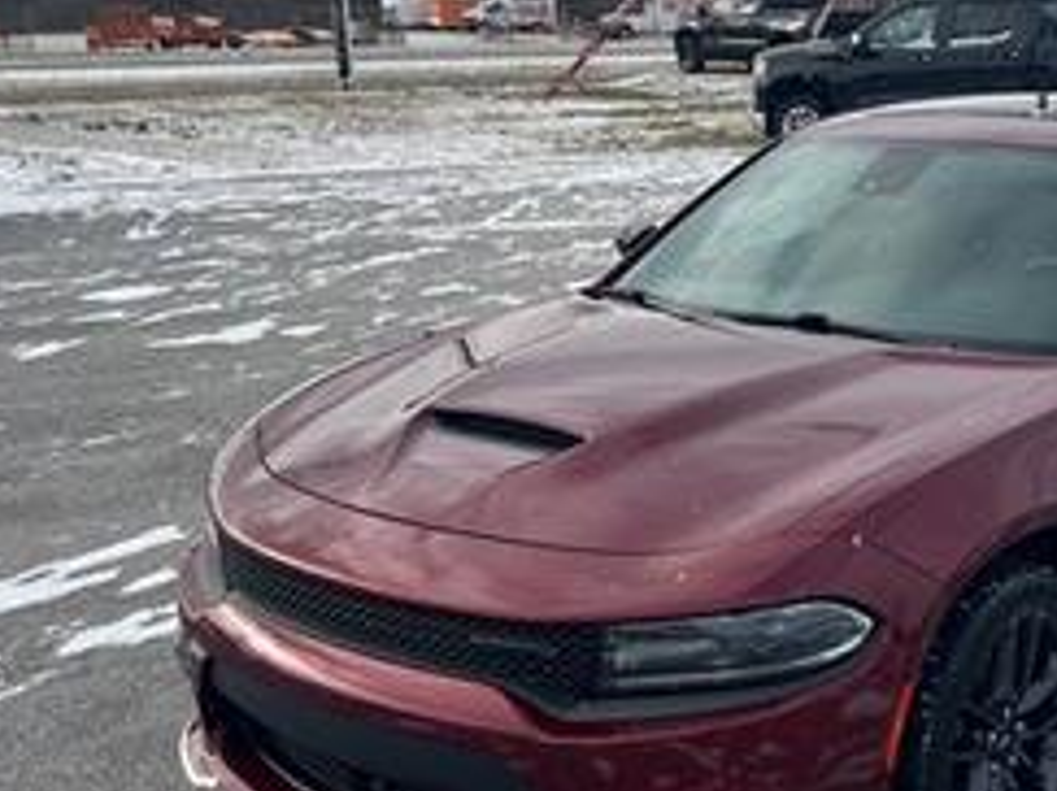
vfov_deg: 27.0
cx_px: 835
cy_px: 396
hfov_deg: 34.5
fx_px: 1648
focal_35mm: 54
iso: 50
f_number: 1.5
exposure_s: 1/2083
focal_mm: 5.7
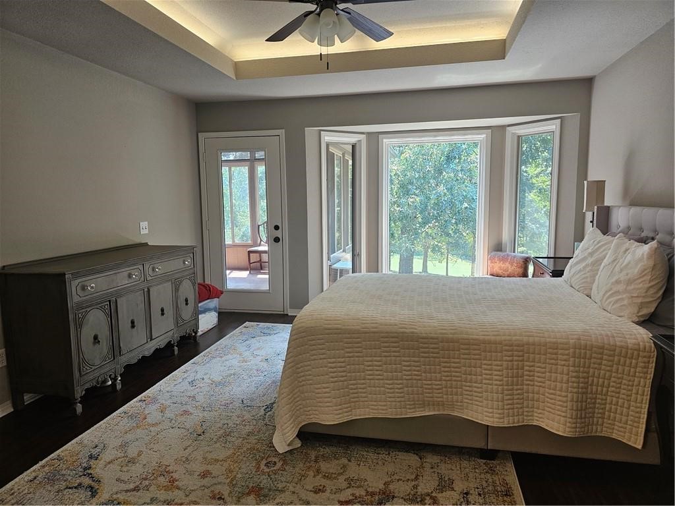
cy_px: 253
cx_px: 338
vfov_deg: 58.9
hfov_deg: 73.9
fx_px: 448
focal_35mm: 23
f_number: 1.7
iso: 125
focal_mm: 6.3
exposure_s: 1/120
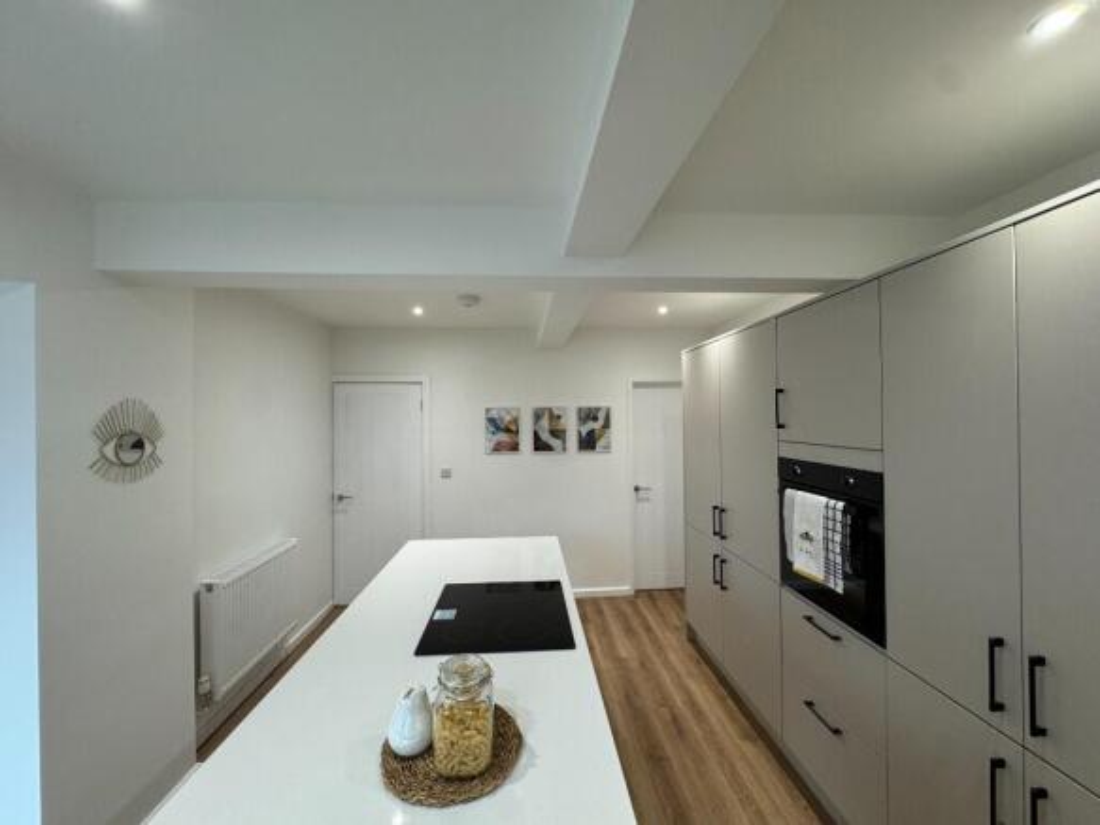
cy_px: 412
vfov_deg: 85.7
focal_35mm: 14
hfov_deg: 102.1
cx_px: 550
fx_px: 445
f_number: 2.2
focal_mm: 2.22
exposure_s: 1/100
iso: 160
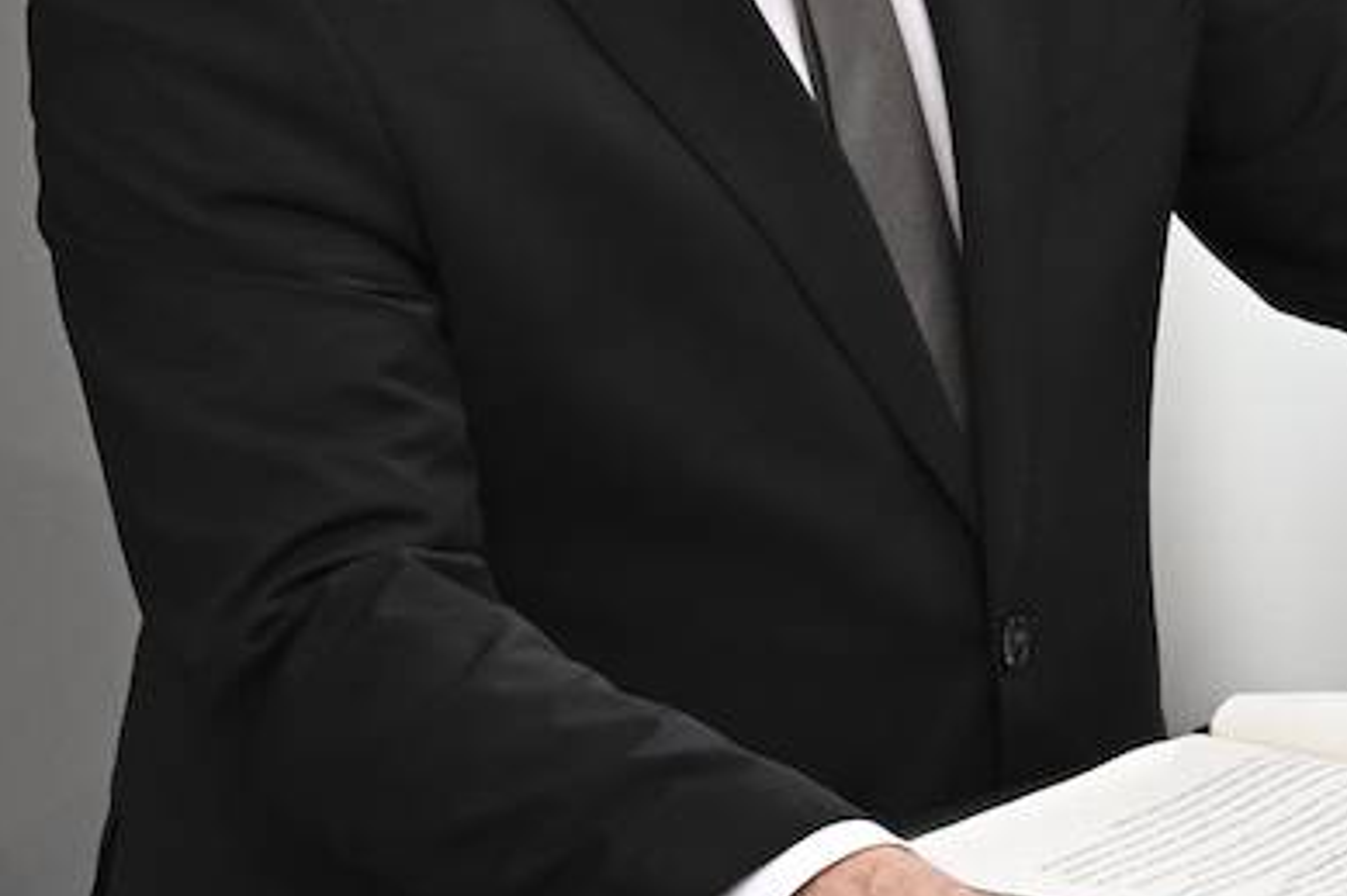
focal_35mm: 1110
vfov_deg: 1.2
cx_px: 1347
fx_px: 41513
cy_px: 209
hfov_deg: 1.9
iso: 1600
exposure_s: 1/160
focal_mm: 240
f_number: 5
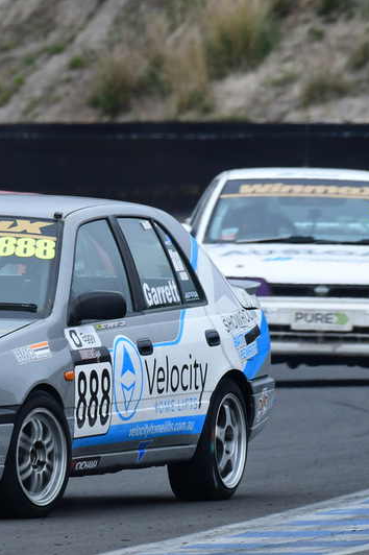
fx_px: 17380
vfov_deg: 1.8
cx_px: -20
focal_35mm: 1129
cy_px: 278
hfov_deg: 1.2
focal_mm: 500
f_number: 11
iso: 640
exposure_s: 1/640
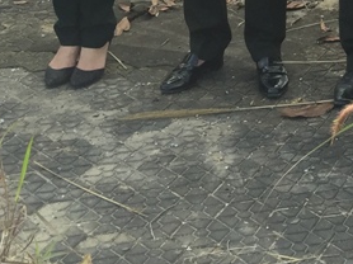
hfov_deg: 16.9
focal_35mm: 107
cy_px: -188
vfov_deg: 12.7
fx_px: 1090
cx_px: 510
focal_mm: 4.15
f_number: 2.2
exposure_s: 1/471
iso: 32
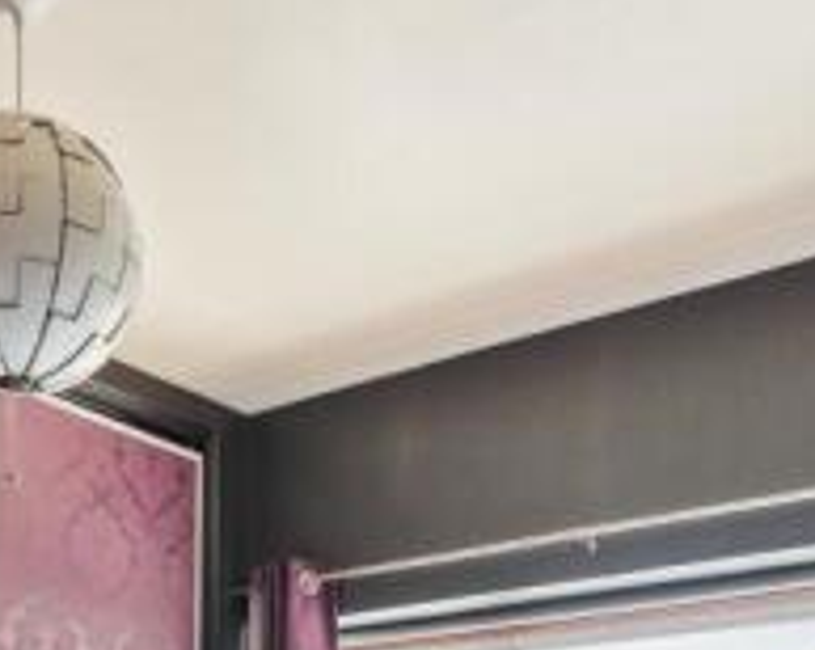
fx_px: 1229
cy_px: 880
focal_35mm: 51
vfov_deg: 25.0
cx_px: 260
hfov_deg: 36.2
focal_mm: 16
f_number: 7.1
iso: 640
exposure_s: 1/60
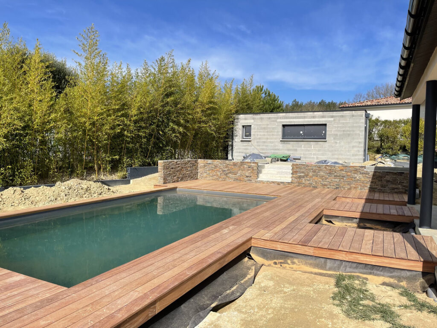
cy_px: 164
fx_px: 328
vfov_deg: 53.1
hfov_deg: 67.3
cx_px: 218
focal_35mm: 26
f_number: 1.6
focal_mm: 5.1
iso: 32
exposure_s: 1/3922
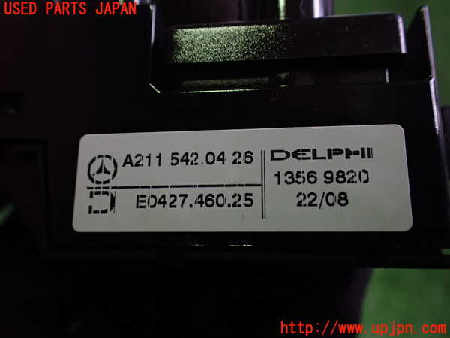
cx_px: 225
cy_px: 169
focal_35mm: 30
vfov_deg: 46.8
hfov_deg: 60.0
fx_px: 390
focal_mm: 5.4
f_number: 2.3
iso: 320
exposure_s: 1/125
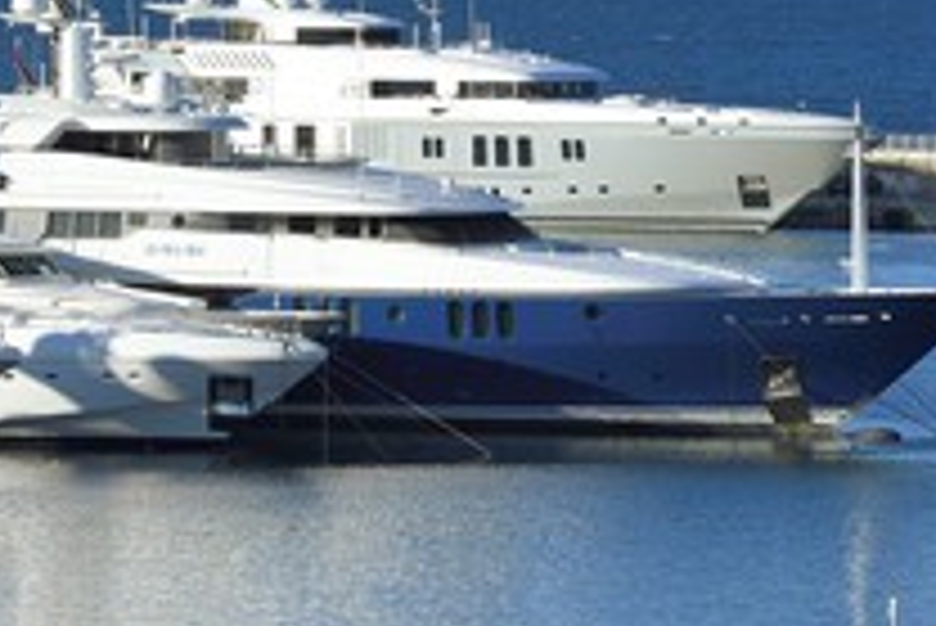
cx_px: 68
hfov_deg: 5.1
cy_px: 158
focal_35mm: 404
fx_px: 10511
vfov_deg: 3.4
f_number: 13
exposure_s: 1/320
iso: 200
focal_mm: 200
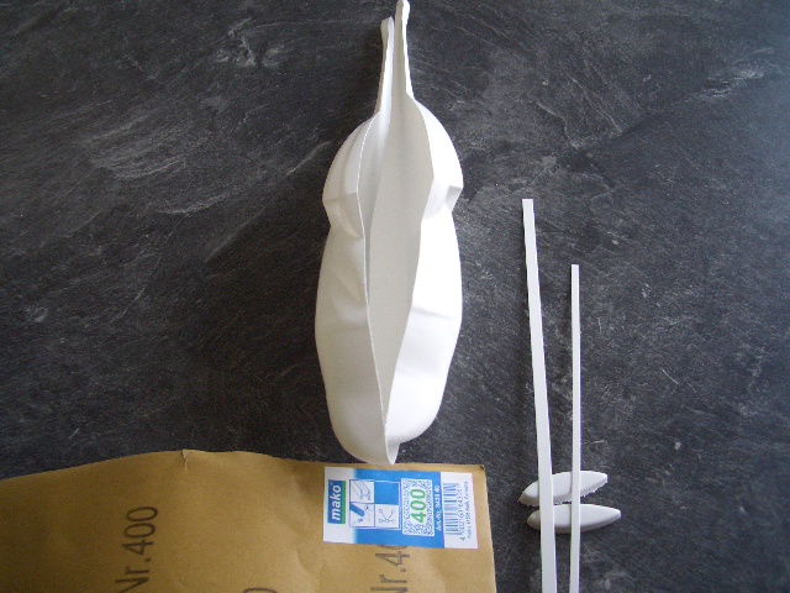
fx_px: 799
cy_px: 296
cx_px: 395
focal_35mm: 35
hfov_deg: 52.6
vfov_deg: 40.7
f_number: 2.6
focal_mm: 5.8
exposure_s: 1/30
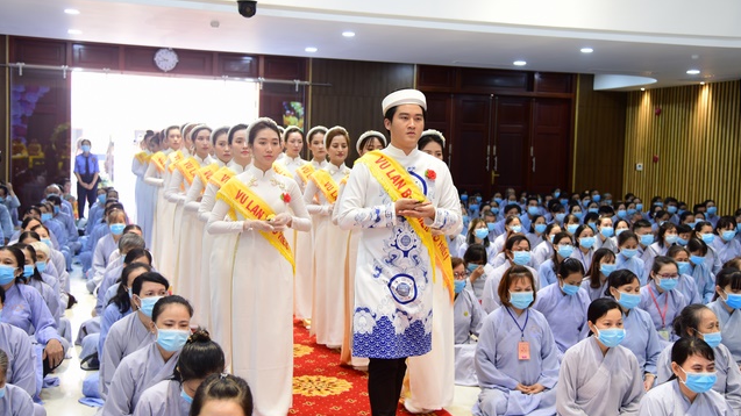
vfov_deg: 25.4
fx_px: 923
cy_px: 193
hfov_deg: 43.7
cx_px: 376
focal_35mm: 47
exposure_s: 1/40
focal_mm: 44
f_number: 4
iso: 800
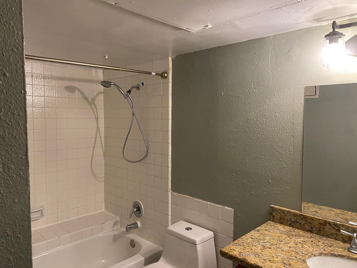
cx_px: 178
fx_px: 268
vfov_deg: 53.1
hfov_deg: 67.3
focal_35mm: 26
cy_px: 134
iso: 320
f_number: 1.8
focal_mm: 4.25
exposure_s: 1/60
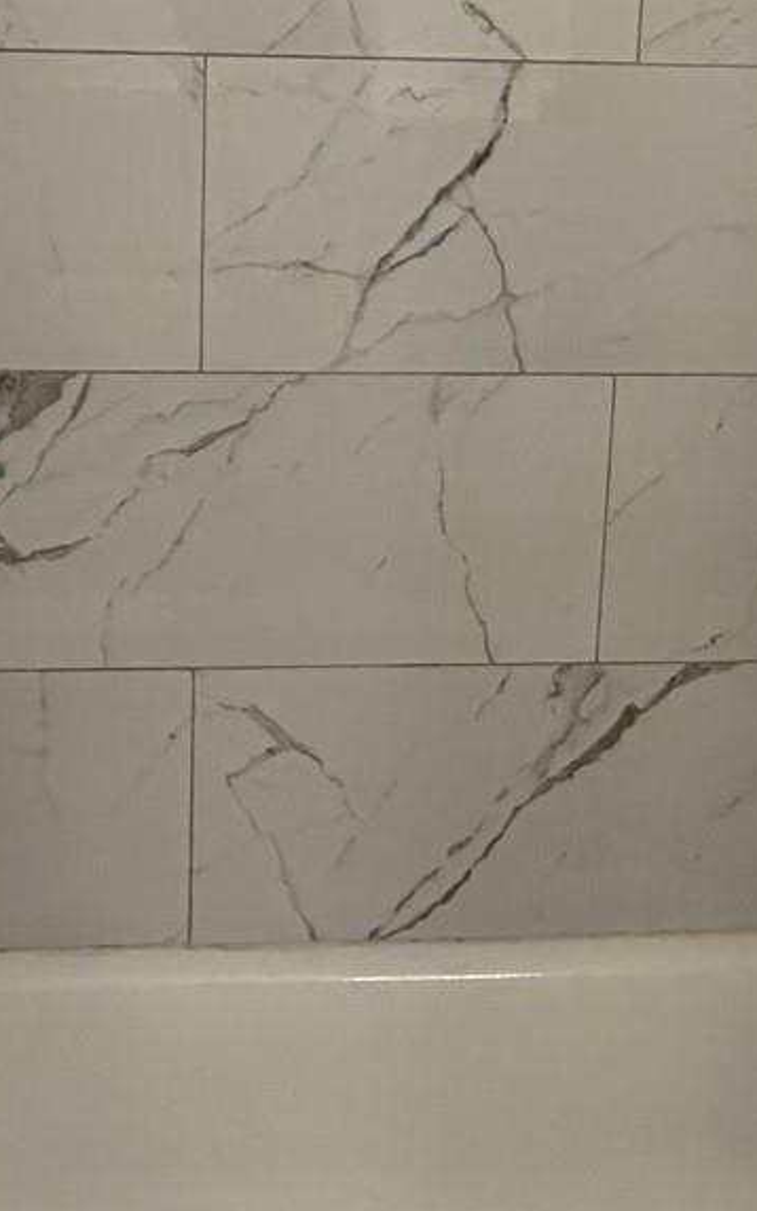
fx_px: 1750
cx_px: 414
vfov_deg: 35.7
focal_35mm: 53
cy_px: 99
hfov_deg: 24.4
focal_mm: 2.22
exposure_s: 1/120
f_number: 2.2
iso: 160
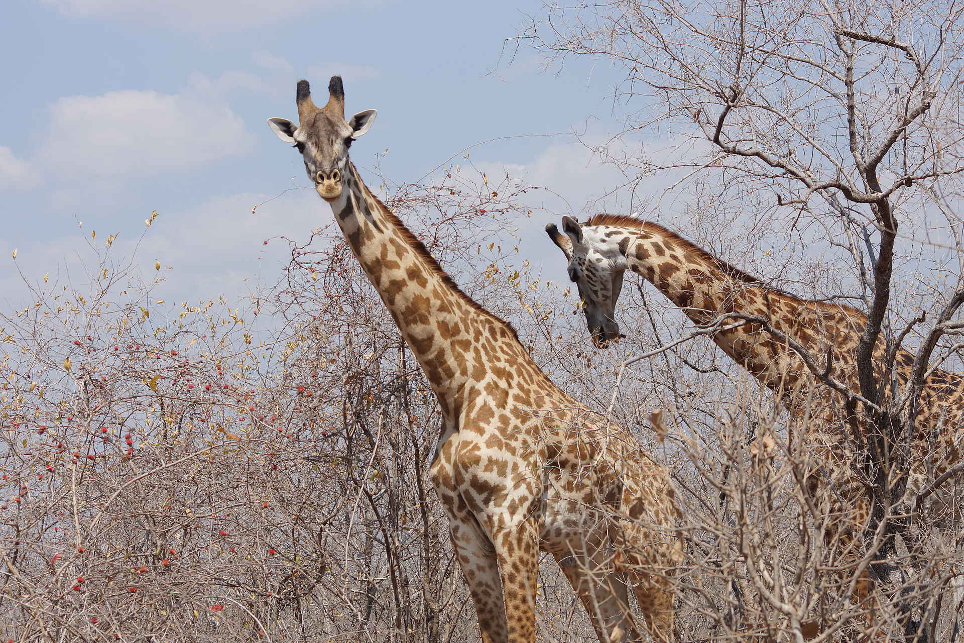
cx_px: 482
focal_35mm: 105
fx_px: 2811
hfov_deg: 19.5
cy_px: 322
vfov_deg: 13.0
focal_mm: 70
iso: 100
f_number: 7.1
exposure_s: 1/500
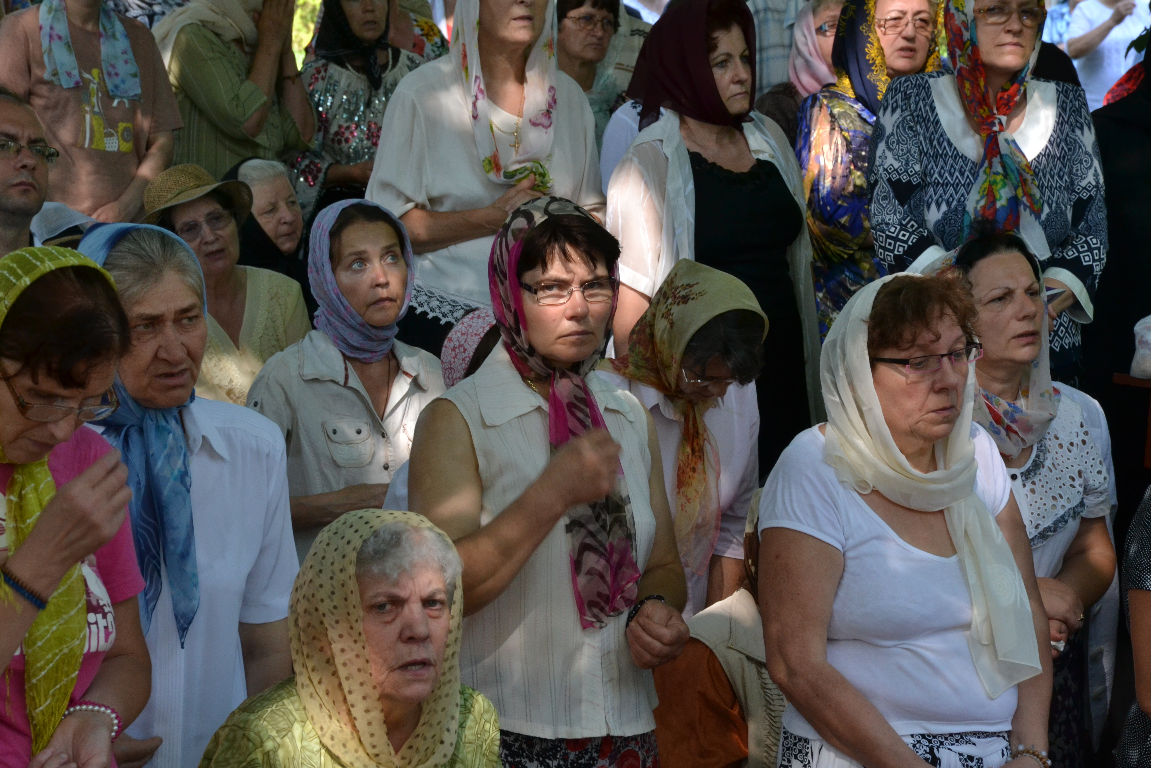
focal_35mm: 142
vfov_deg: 9.6
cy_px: 384
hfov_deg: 14.4
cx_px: 576
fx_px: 4556
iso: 800
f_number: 13
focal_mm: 95
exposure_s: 1/100
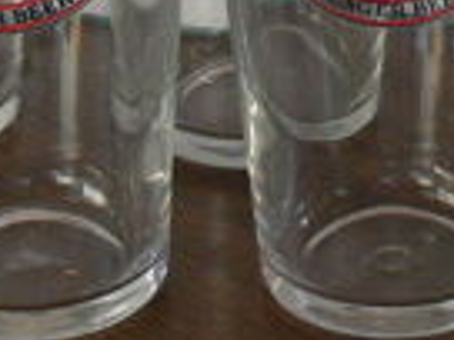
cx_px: 377
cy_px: -190
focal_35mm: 255
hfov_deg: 7.8
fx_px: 3344
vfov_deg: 5.8
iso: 200
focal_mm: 12.9
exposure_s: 1/30
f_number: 3.2
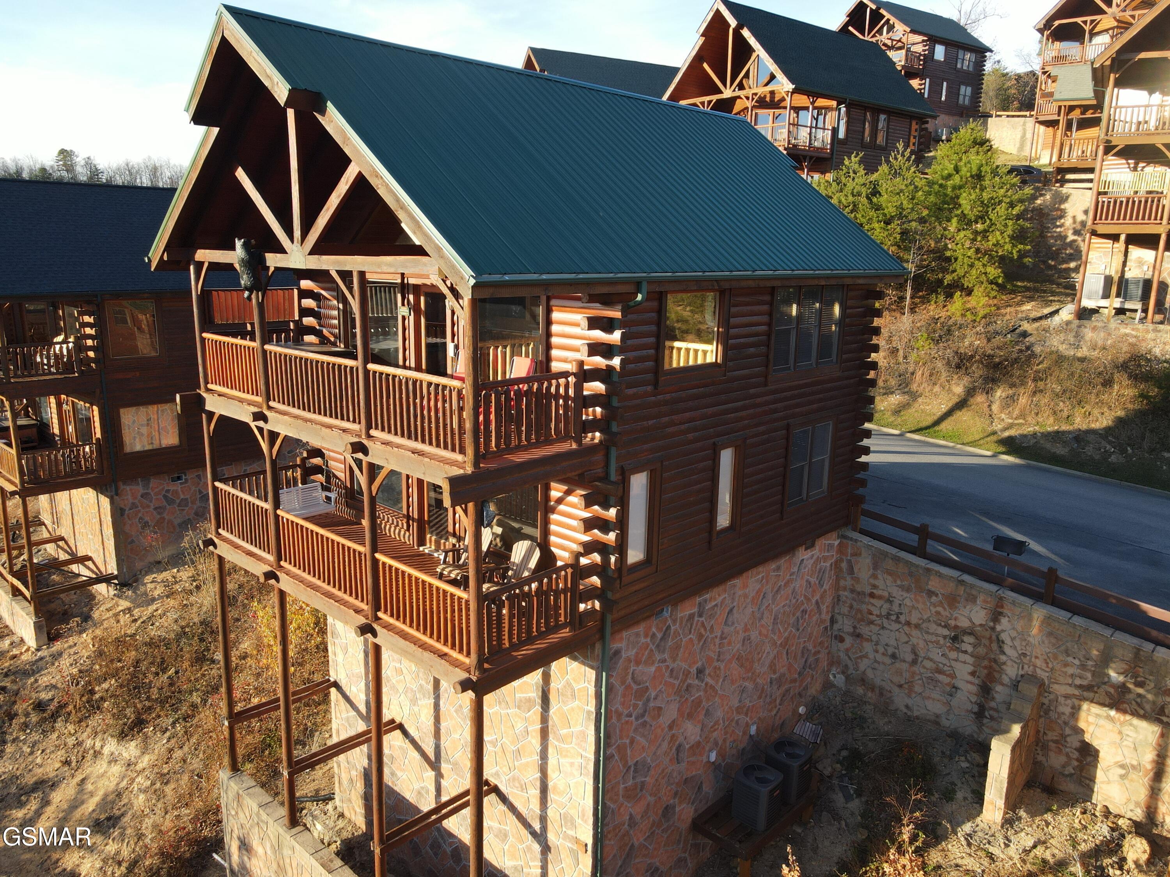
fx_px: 811
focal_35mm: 24
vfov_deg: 56.8
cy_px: 438
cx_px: 585
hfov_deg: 71.6
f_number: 2.8
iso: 100
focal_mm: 4.5
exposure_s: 1/125
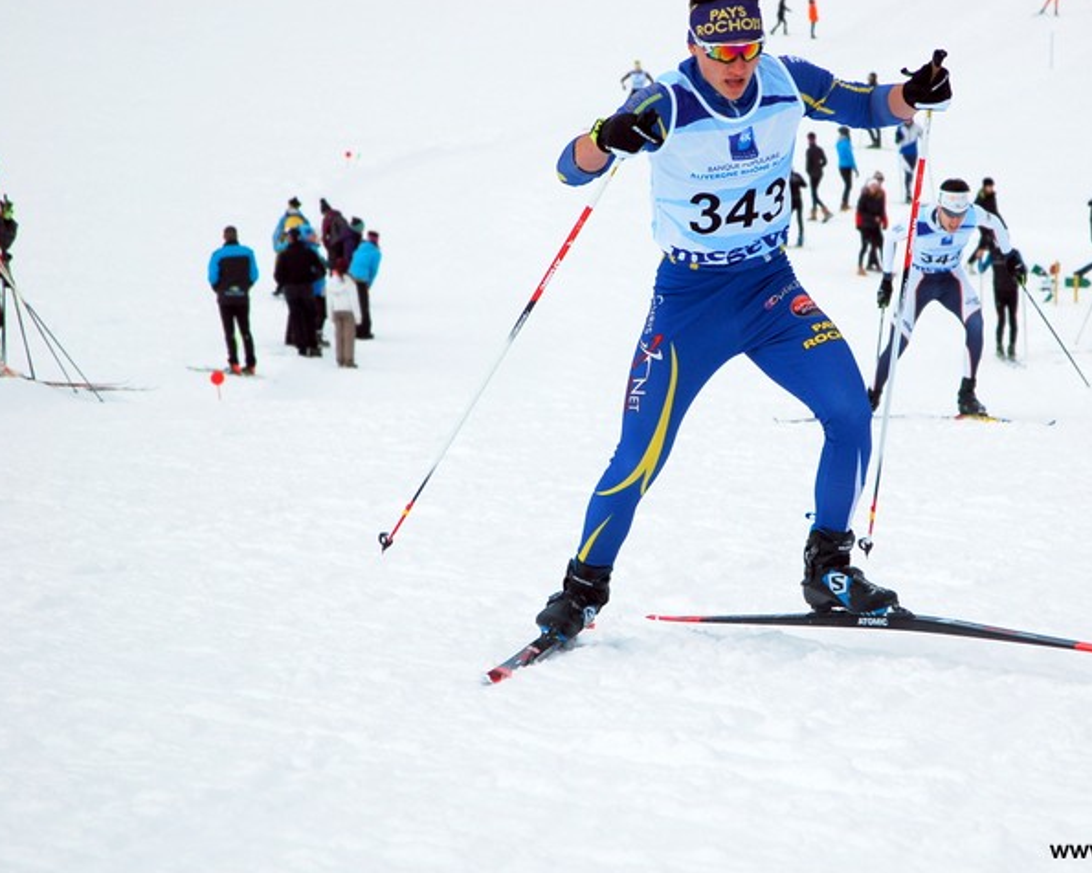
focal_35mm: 161
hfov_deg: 12.0
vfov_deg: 9.6
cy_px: 407
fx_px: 5191
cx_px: 714
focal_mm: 85
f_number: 5
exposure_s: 1/1250
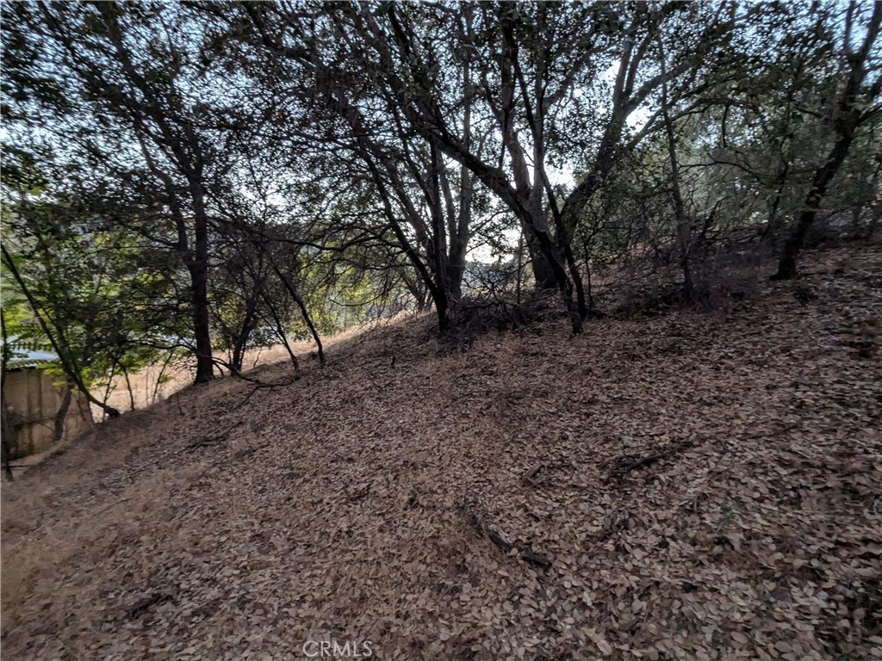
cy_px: 330
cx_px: 441
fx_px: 408
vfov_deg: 78.1
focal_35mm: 16
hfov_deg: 94.5
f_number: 2.2
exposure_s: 1/25
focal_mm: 2.22
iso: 206
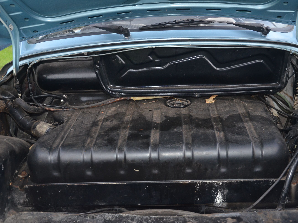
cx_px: 155
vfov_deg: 33.6
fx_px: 370
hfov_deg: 43.8
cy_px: 113
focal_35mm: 43
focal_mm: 26
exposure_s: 1/60
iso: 800
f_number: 4
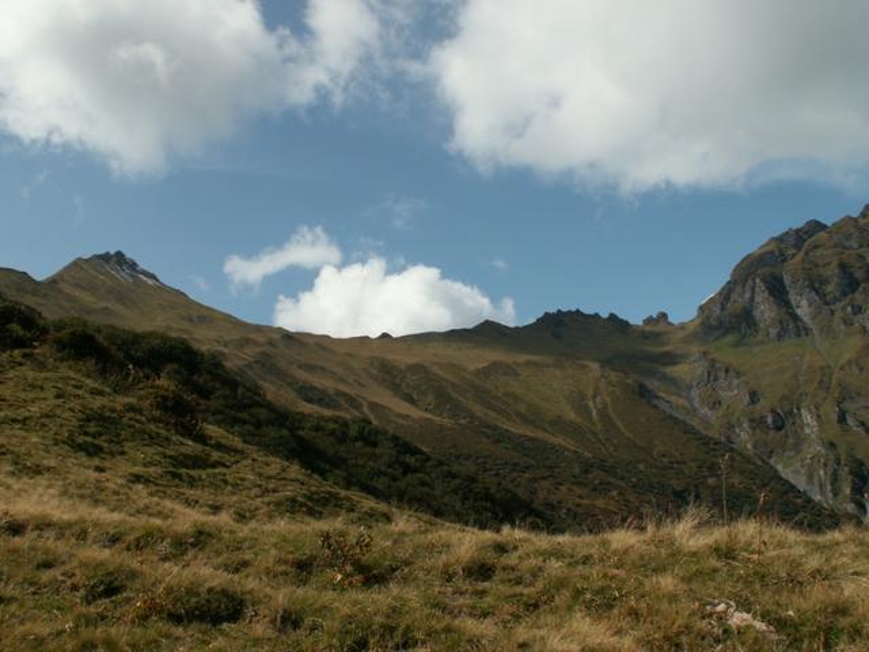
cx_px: 434
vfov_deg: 40.7
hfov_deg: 52.6
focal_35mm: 35
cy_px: 326
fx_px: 879
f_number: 8
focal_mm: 5.86
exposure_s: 1/250
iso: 50
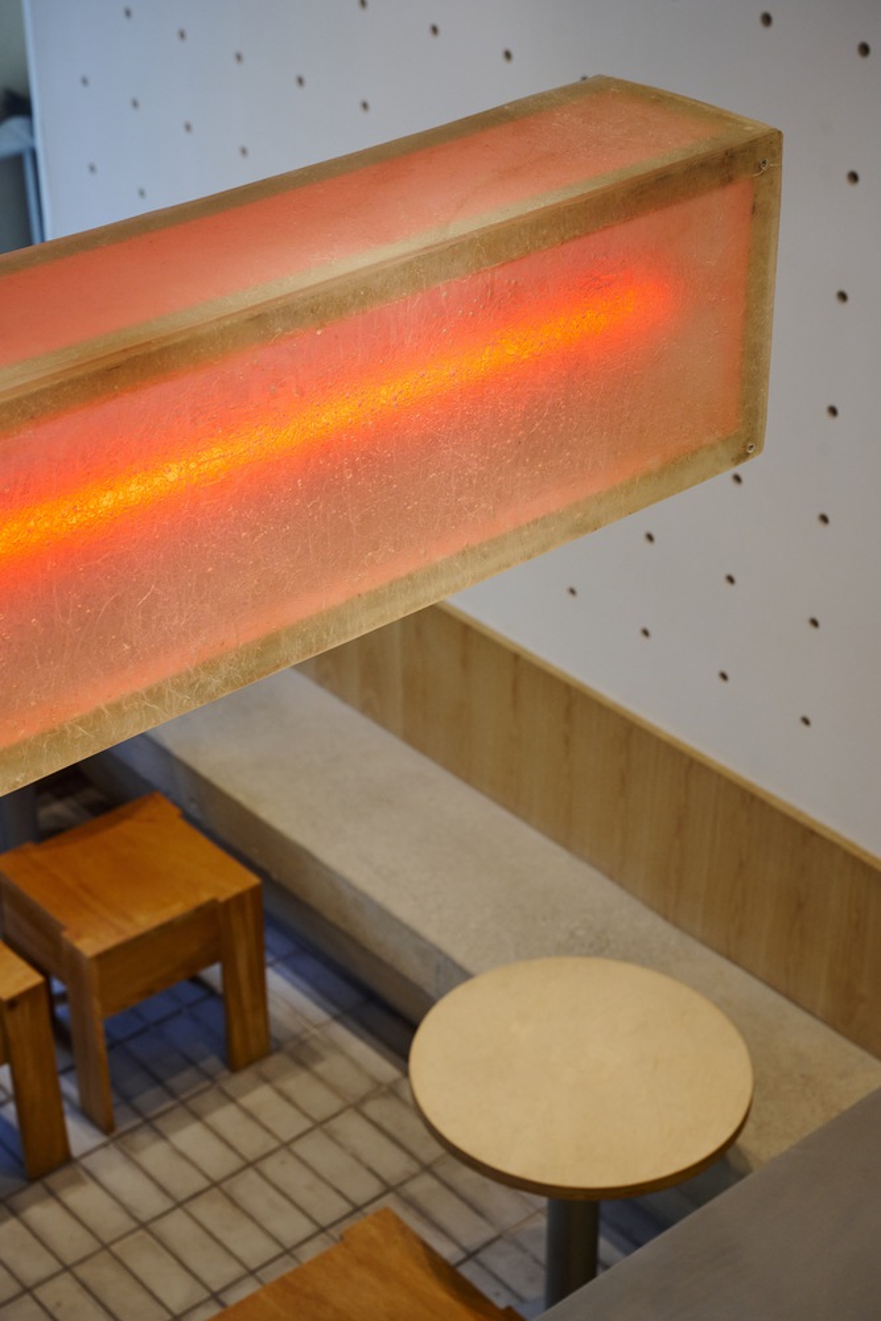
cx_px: 440
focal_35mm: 65
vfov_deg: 31.0
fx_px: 2385
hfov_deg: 20.9
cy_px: 660
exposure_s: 1/80
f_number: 7.1
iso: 800
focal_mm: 65
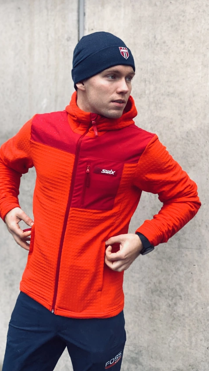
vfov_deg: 36.6
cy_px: 185
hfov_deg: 21.1
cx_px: 96
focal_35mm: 57
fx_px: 562
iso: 80
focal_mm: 6
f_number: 2
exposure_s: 1/122
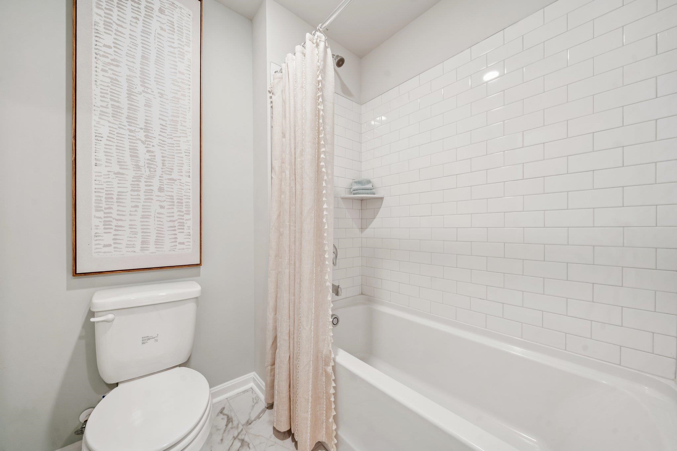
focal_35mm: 12
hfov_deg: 112.6
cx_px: 338
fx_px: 226
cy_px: 226
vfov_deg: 90.0
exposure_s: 1/6
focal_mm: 12
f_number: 8
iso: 200
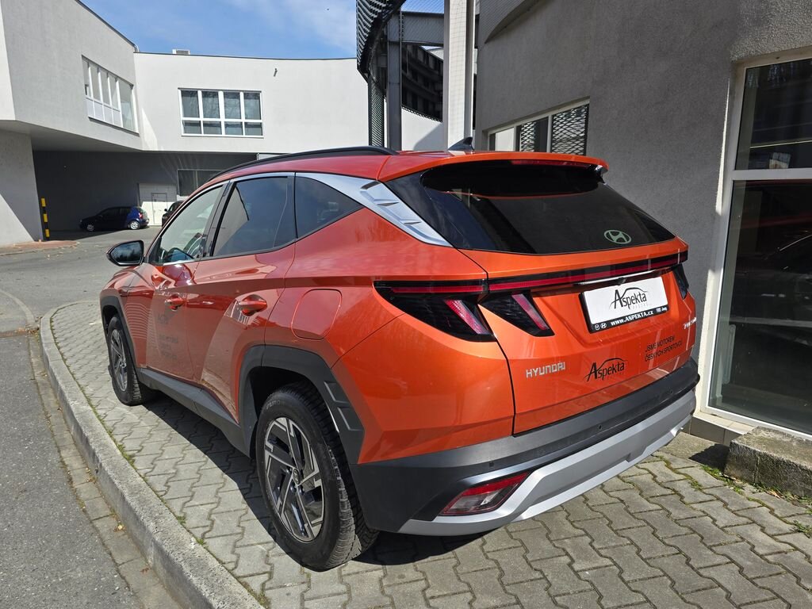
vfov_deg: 58.9
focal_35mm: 23
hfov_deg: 73.9
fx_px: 540
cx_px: 406
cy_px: 304
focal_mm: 6.3
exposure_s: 1/717
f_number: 1.7
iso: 12
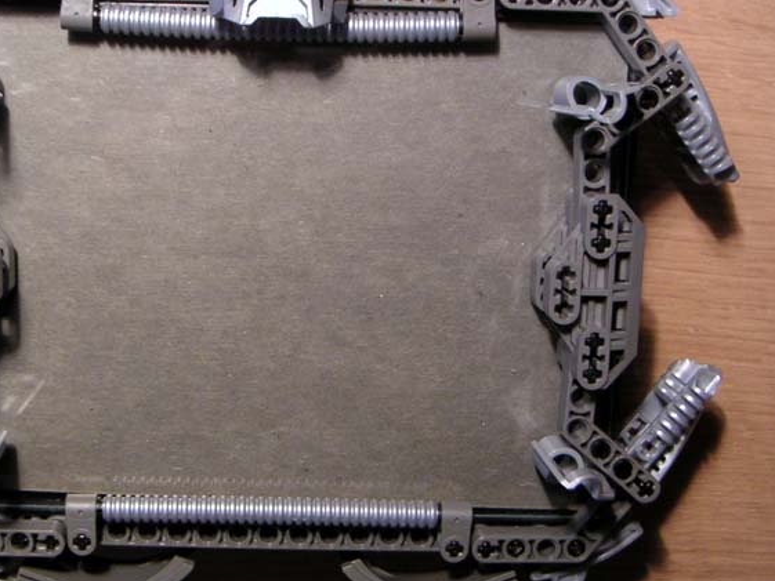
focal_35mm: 57
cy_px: 270
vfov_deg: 25.7
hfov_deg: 33.6
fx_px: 1276
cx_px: 279
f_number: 2.8
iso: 100
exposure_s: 1/10
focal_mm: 6.2
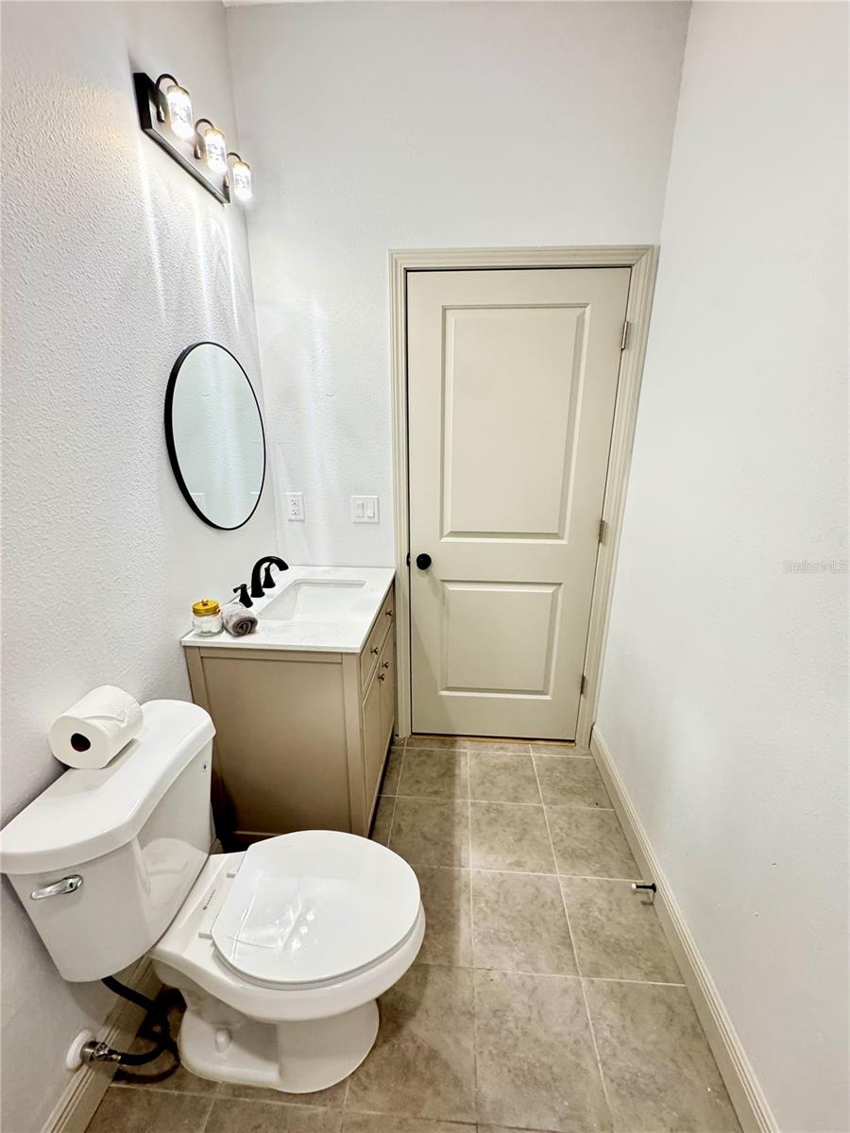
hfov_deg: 85.7
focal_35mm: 14
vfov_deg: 102.1
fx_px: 458
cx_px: 425
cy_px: 566
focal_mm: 2.22
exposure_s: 1/60
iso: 400
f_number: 2.2
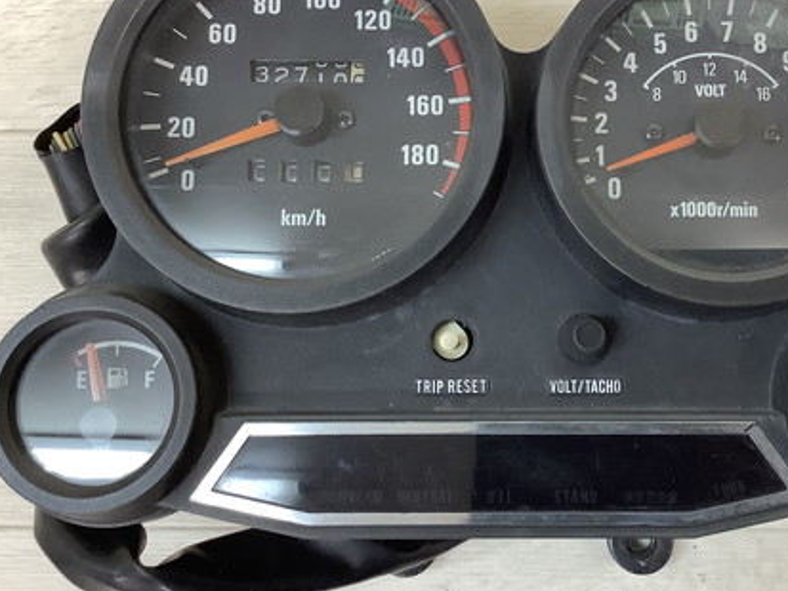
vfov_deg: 32.1
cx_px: 502
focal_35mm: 45
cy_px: 240
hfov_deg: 41.7
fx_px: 1025
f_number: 2.4
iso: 125
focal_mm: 3.3
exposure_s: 1/50
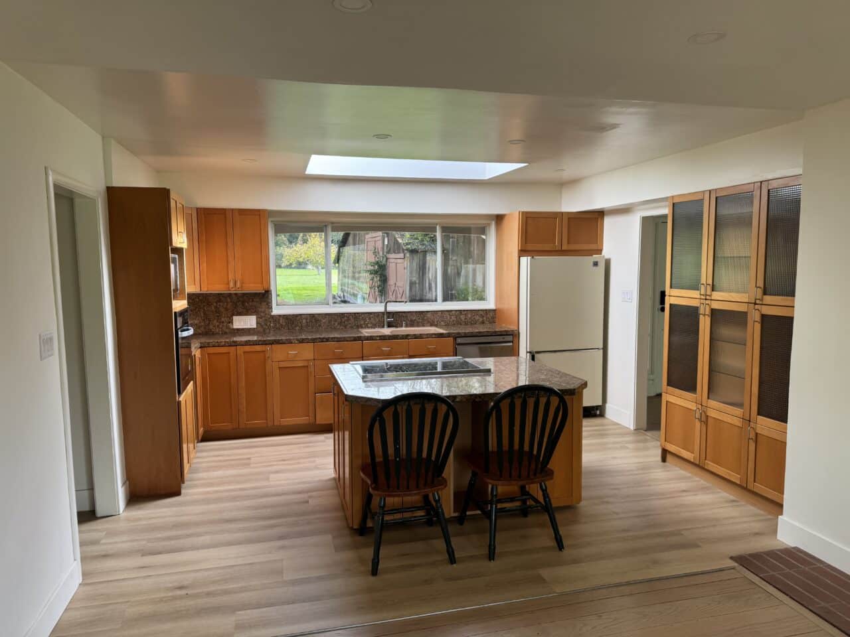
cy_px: 318
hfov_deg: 71.6
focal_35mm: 24
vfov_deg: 56.8
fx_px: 589
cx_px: 425
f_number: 1.78
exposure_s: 1/121
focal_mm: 6.76
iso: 64
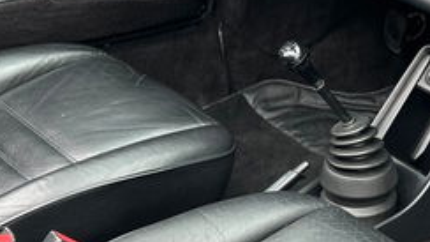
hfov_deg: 23.9
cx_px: 245
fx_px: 1014
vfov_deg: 13.6
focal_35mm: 89
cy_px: 102
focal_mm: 5.7
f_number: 1.5
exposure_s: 1/121
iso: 50
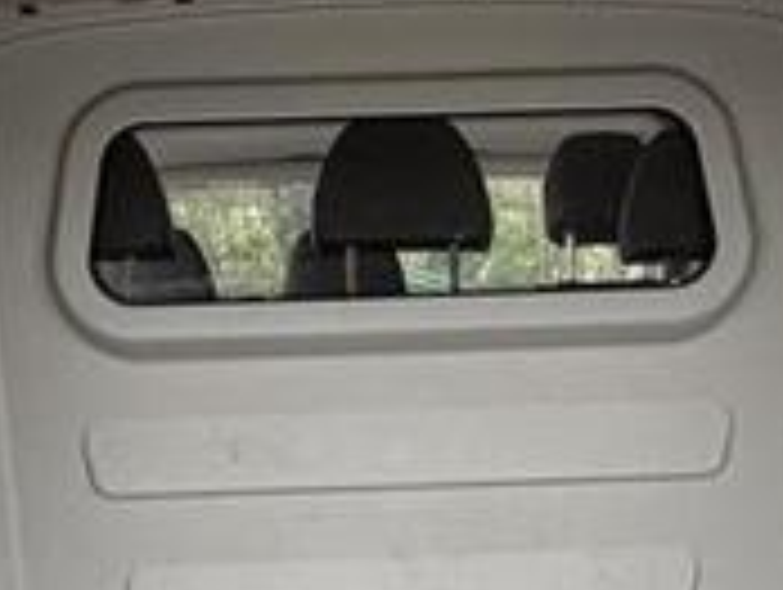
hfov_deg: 27.0
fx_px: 1631
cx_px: 418
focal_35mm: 72
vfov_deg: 20.0
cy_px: 558
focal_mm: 2.22
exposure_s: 1/84
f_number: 2.2
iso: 250
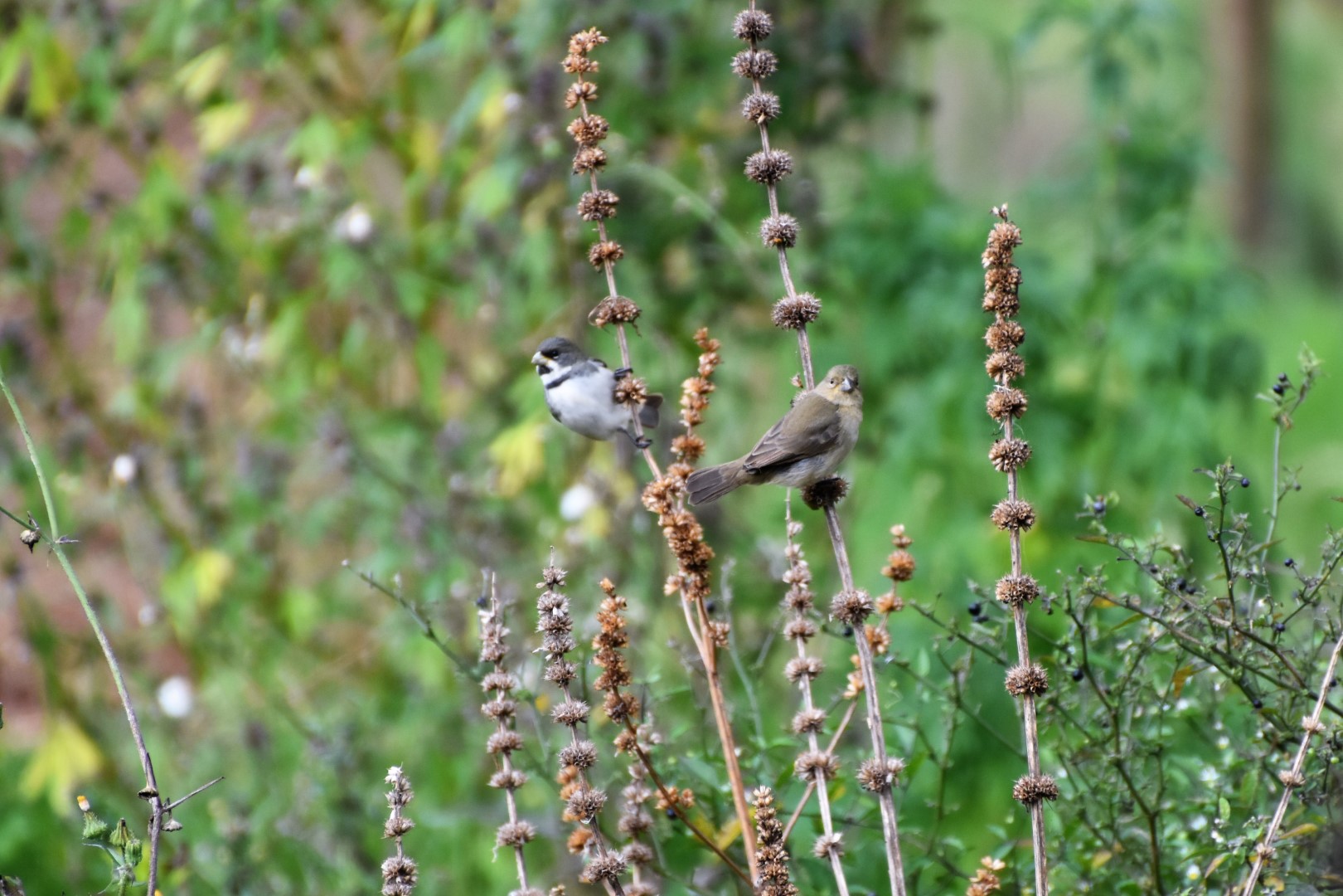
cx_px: 672
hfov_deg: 5.1
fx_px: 15108
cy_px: 448
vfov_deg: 3.4
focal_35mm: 405
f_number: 6.3
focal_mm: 270
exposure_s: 1/250
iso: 640
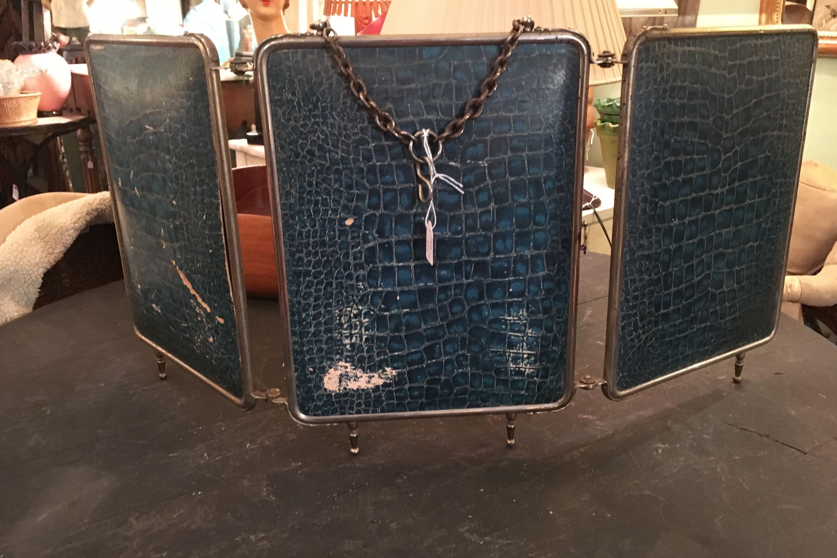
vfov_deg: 42.3
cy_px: 276
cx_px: 429
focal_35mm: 31
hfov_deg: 60.3
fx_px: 721
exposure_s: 1/17
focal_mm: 4.15
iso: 320
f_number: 2.2
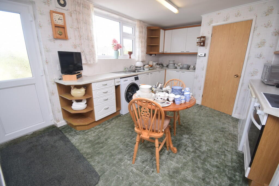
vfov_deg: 77.3
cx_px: 140
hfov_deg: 100.4
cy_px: 93
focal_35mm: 15
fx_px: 116
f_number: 5
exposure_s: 1/100
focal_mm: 10
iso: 400
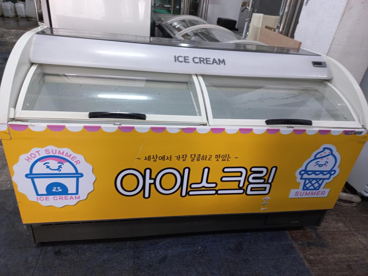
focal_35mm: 25
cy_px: 138
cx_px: 184
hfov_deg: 69.4
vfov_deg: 54.9
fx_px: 266
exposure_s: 1/30
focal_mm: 4.6
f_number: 1.8
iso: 200
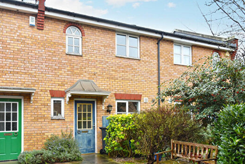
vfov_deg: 41.2
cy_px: 86
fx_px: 218
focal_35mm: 32
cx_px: 102
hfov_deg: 58.4
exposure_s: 1/40
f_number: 8
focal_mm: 24
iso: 320
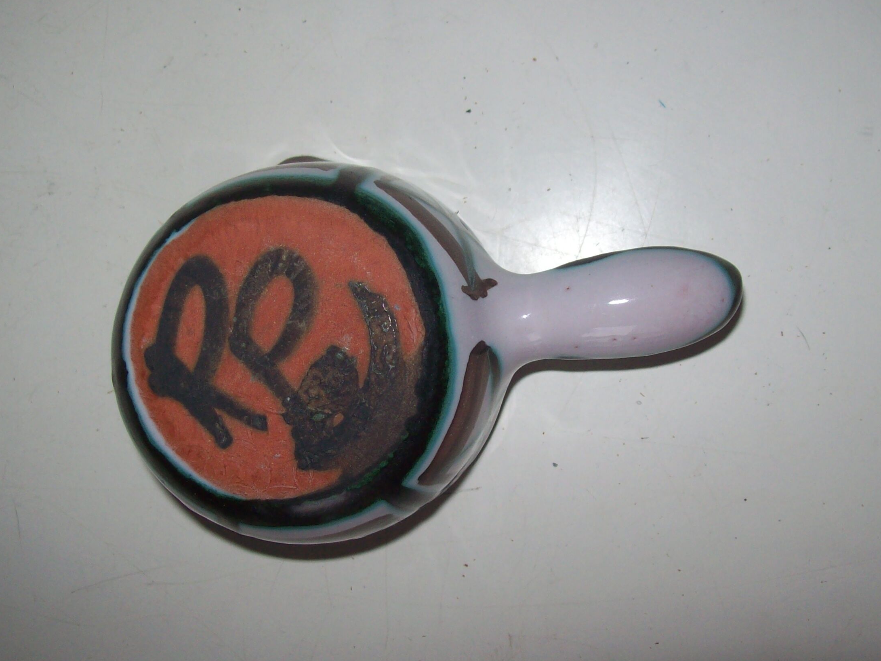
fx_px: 1196
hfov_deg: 40.4
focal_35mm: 47
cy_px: 325
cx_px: 450
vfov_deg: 30.9
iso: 80
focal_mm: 6
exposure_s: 1/64
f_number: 2.7
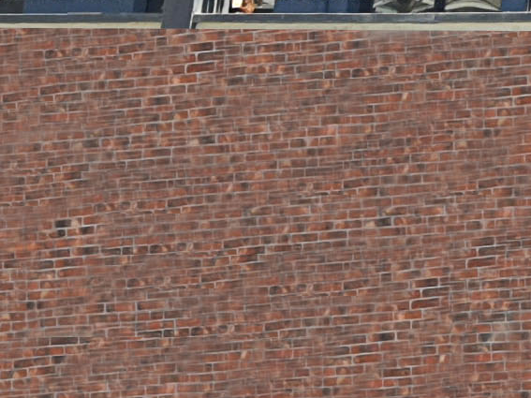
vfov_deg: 7.1
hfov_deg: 10.0
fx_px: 2837
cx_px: 1011
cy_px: -813
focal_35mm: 185
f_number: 1.7
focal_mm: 4.32
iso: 50
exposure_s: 1/1002
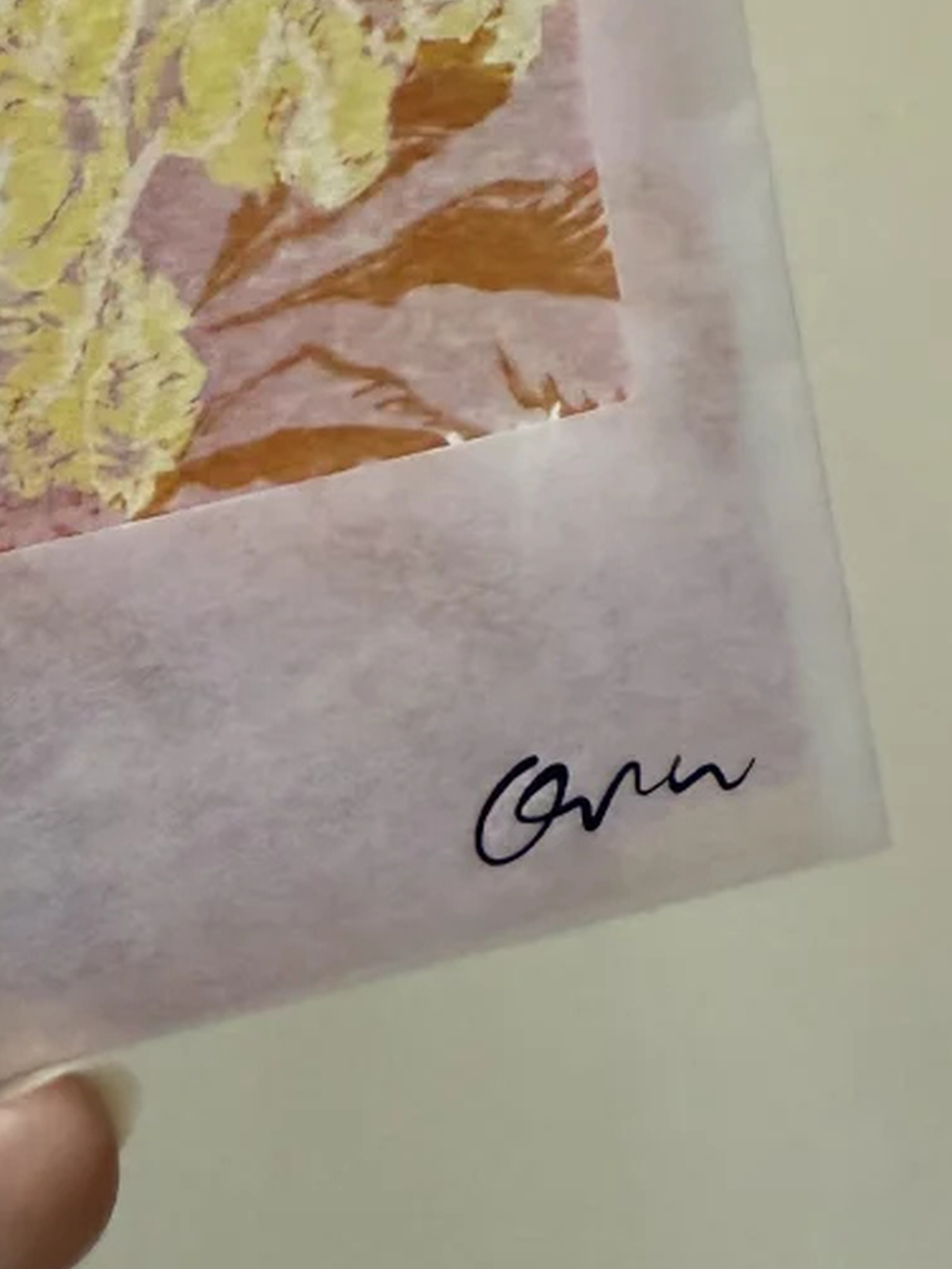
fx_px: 2529
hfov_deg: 20.7
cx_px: 28
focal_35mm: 69
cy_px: -228
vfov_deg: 25.5
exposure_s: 1/60
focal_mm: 2.22
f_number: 2.2
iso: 320
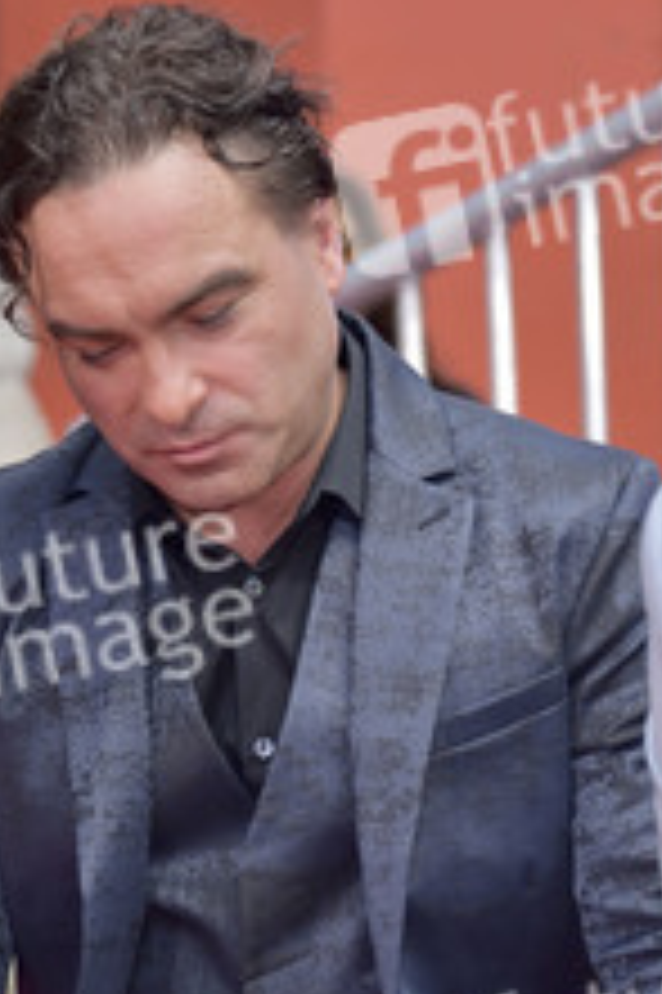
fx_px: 5801
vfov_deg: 9.8
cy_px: 846
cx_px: 155
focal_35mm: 210
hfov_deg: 6.5
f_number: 5.6
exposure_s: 1/250
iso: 160
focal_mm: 116
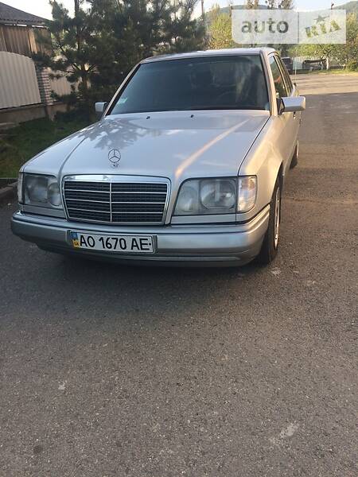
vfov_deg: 61.7
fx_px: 400
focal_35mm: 29
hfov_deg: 48.2
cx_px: 179
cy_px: 238
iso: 32
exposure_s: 1/554
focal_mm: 4.2
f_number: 2.2
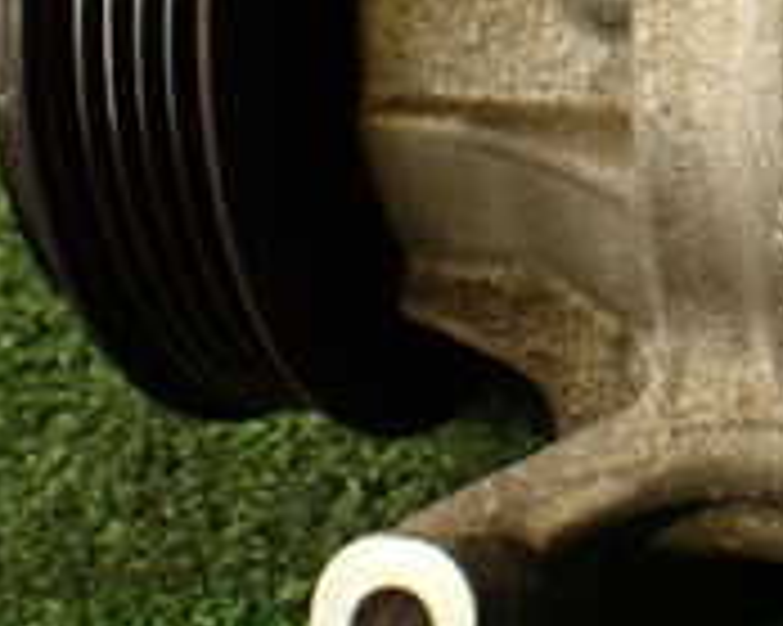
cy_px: -9
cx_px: 940
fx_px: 2501
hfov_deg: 17.0
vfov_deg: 14.0
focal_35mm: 108
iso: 200
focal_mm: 5.79
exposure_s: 1/40
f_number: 2.4
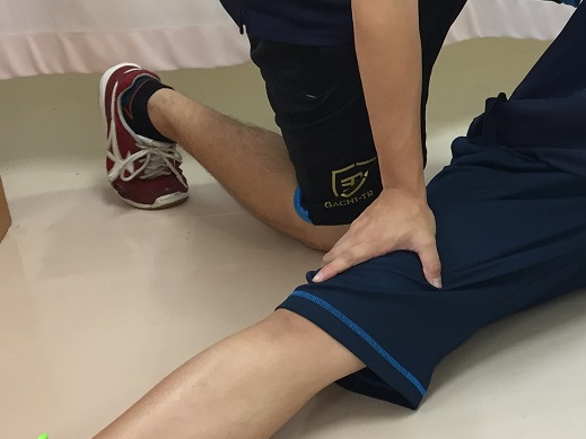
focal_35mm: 73
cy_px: 166
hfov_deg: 24.7
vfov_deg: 20.1
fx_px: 1236
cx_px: 661
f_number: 2.2
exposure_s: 1/30
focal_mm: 4.15
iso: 64
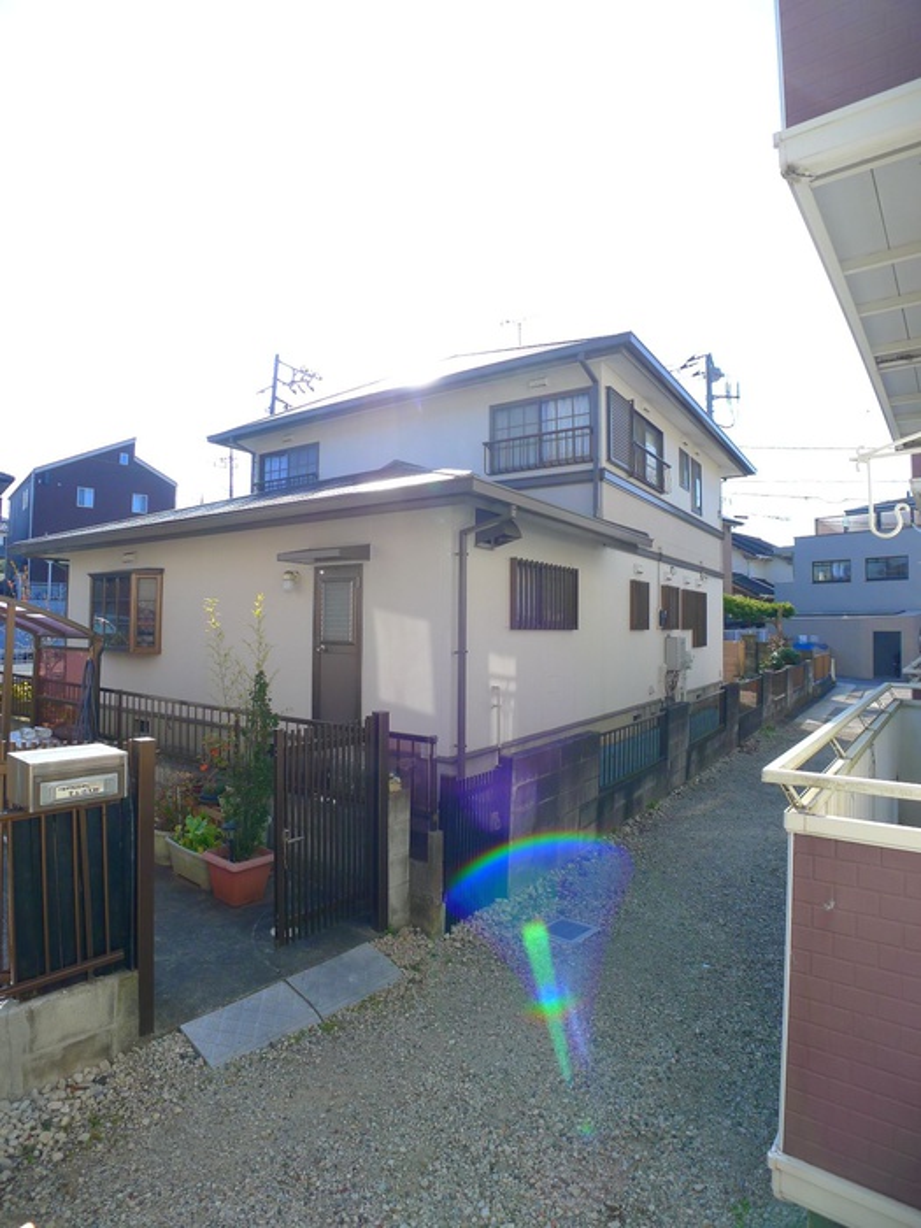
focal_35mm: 24
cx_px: 460
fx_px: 851
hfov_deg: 56.8
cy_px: 614
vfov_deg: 71.6
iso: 80
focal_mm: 5.1
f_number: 3.2
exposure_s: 1/400
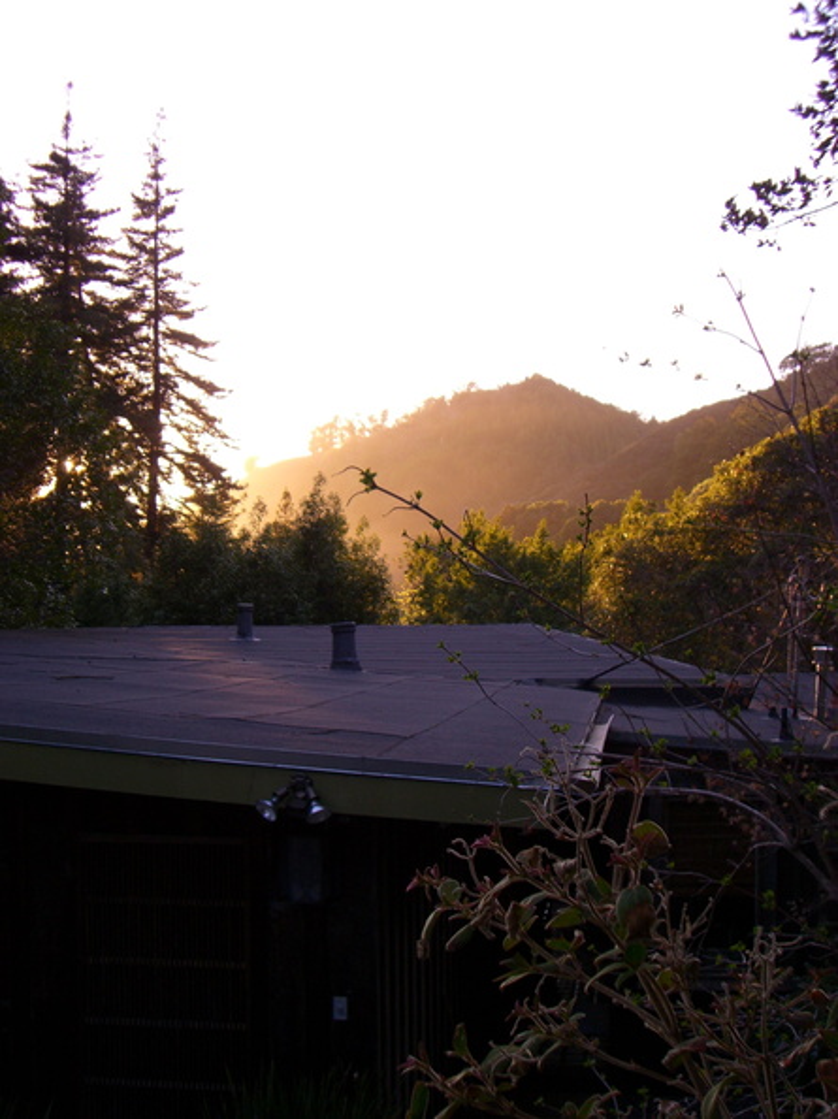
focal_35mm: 47
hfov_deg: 30.9
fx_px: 1518
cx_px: 419
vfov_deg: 40.4
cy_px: 560
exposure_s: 1/160
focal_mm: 7.6
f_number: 3
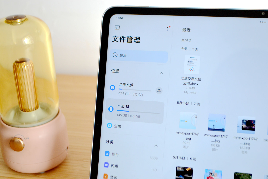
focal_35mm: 66
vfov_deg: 20.6
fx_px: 491
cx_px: 134
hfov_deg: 30.5
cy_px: 90
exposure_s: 1/50
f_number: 5.3
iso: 400
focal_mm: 44
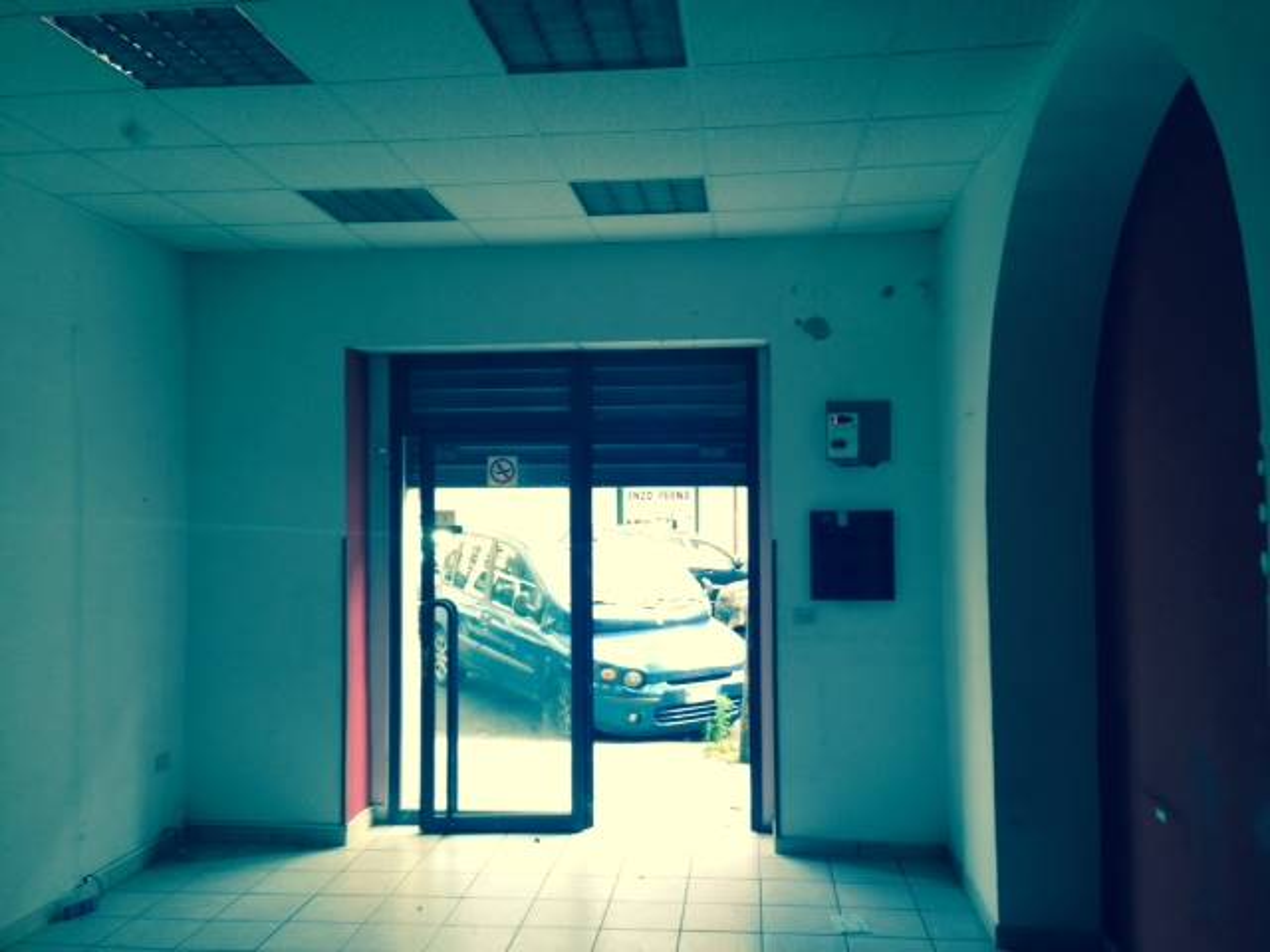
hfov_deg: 55.4
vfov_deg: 42.9
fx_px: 1211
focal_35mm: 33
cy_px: 476
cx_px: 635
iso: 64
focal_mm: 4.12
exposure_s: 1/60
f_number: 2.4
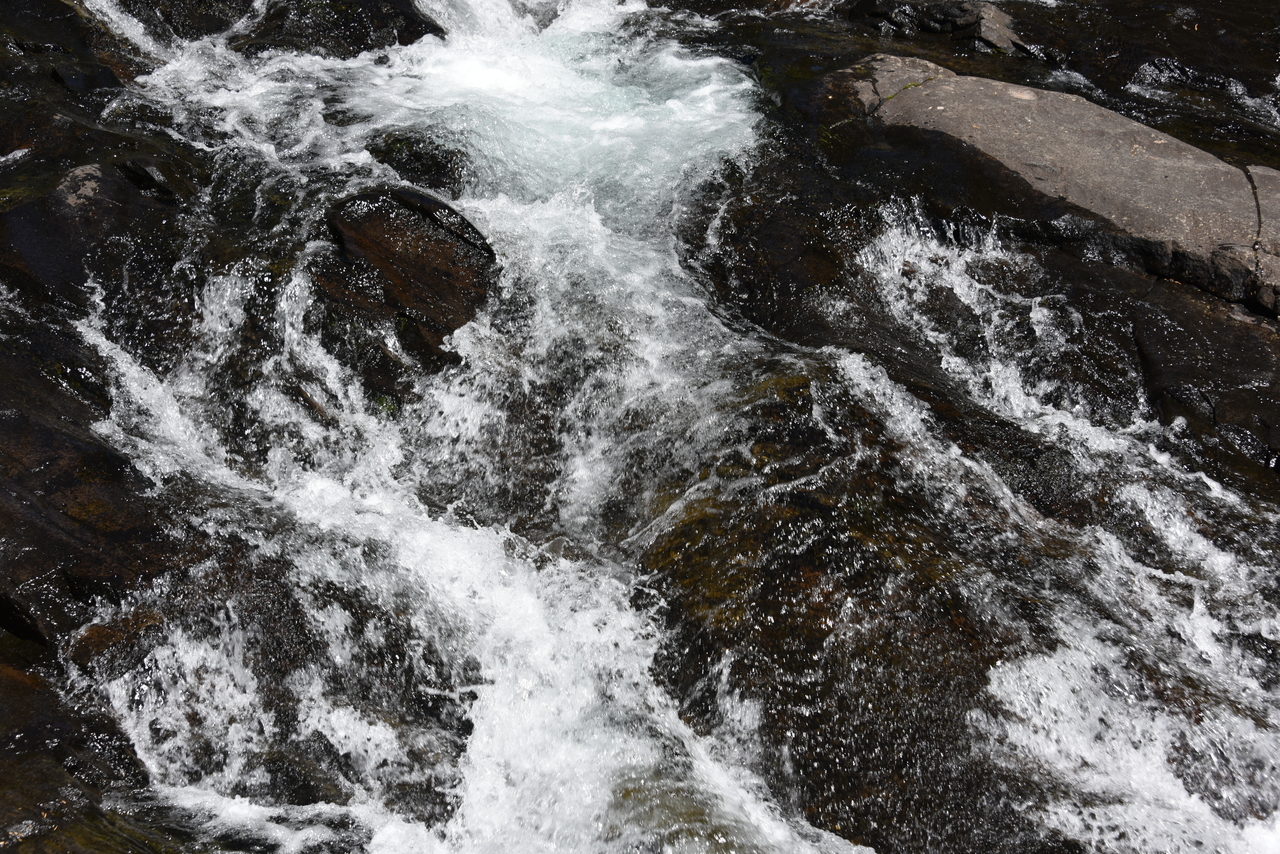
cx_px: 640
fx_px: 2205
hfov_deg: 32.4
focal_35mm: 62
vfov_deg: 21.9
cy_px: 427
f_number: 8
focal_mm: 62
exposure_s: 1/250
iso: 100
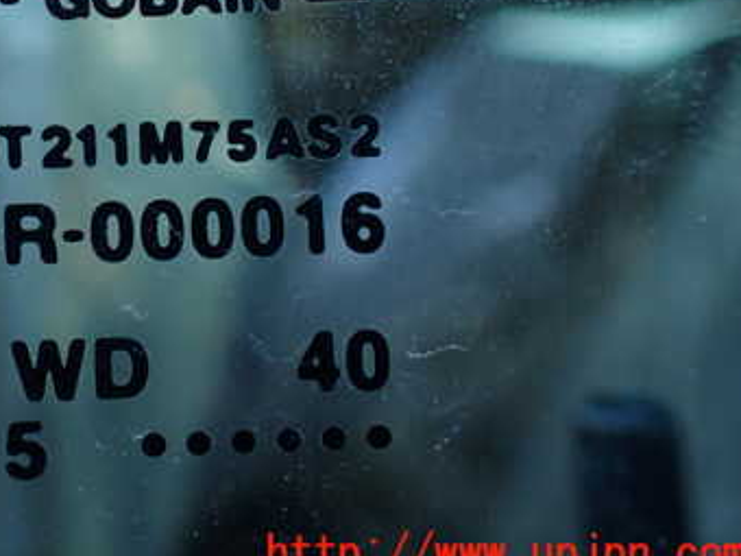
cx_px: 105
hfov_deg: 34.6
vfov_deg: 26.9
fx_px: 1135
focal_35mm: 53
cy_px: 92
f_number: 2.3
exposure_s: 1/125
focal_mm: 5.4
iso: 160
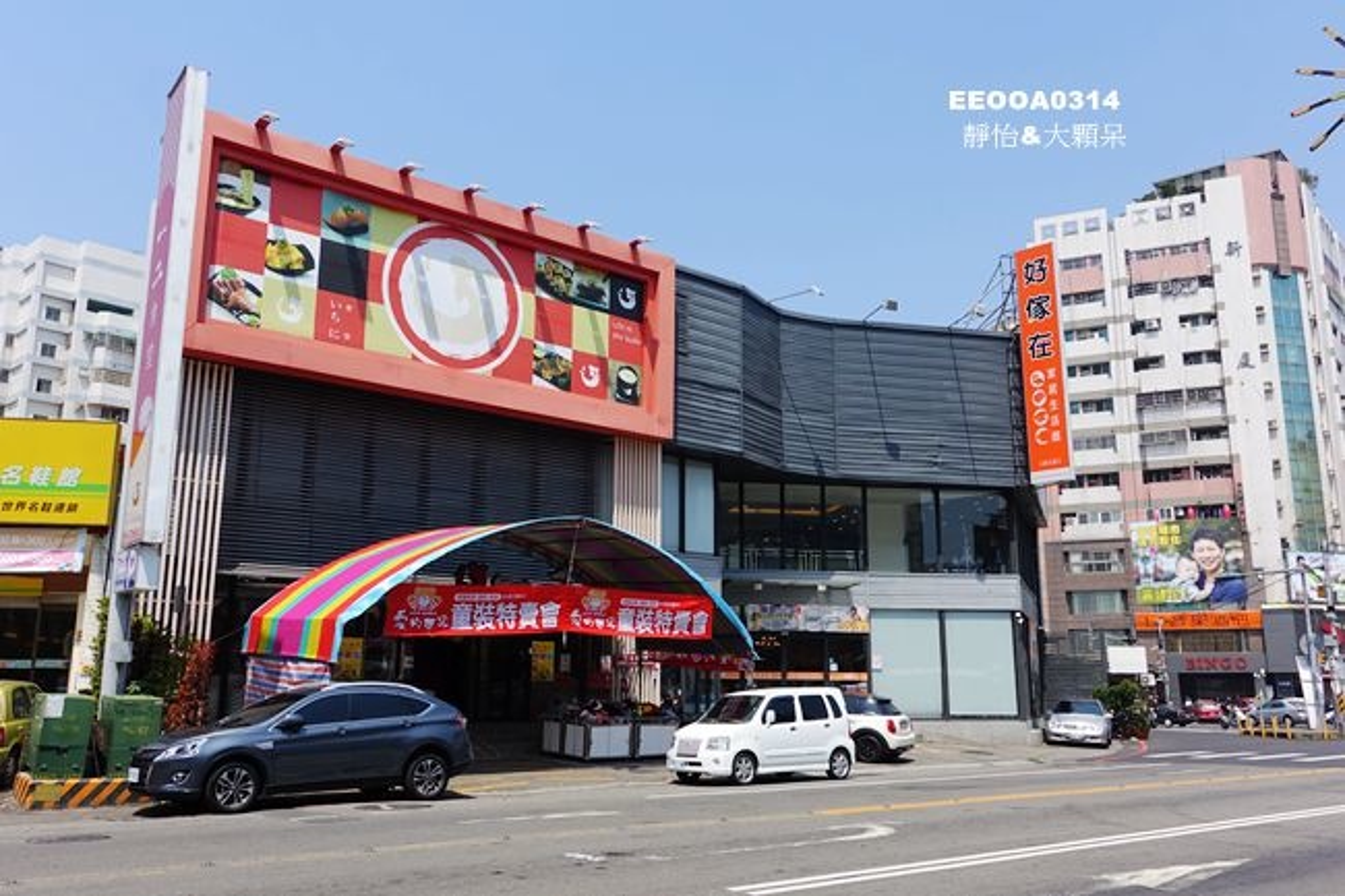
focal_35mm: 30
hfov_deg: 61.9
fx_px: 1120
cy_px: 448
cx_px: 672
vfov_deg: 43.6
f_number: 5.6
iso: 125
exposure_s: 1/500
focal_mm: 11
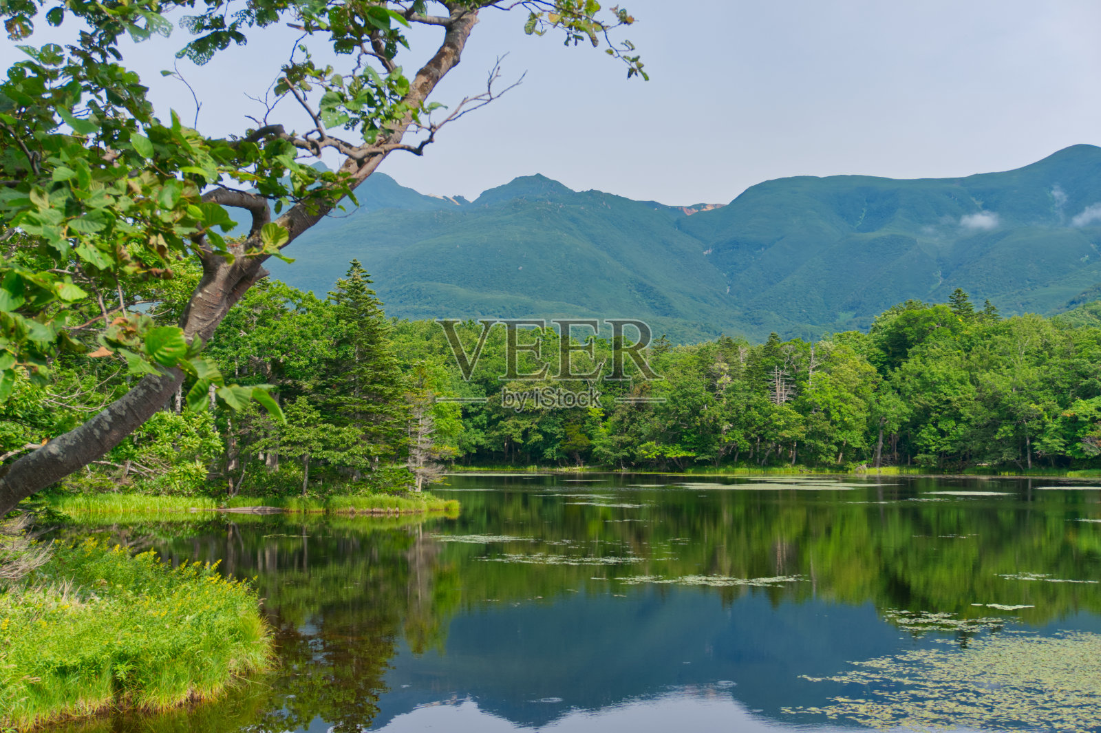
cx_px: 550
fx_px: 1330
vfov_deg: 30.8
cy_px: 366
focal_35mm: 44
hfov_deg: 45.0
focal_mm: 29
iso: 100
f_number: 5.6
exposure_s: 1/500
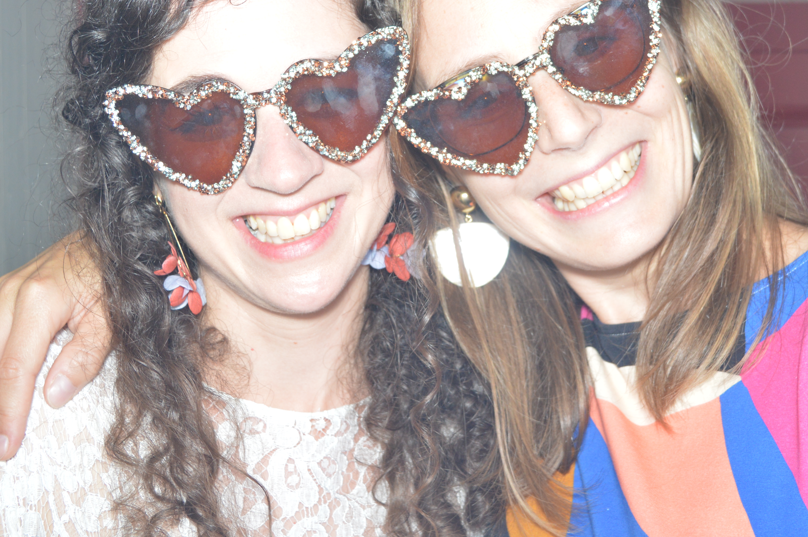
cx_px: 528
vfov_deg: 23.2
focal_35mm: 58
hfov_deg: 34.2
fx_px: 1301
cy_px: 158
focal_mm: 26
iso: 400
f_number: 5.6
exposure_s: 1/100
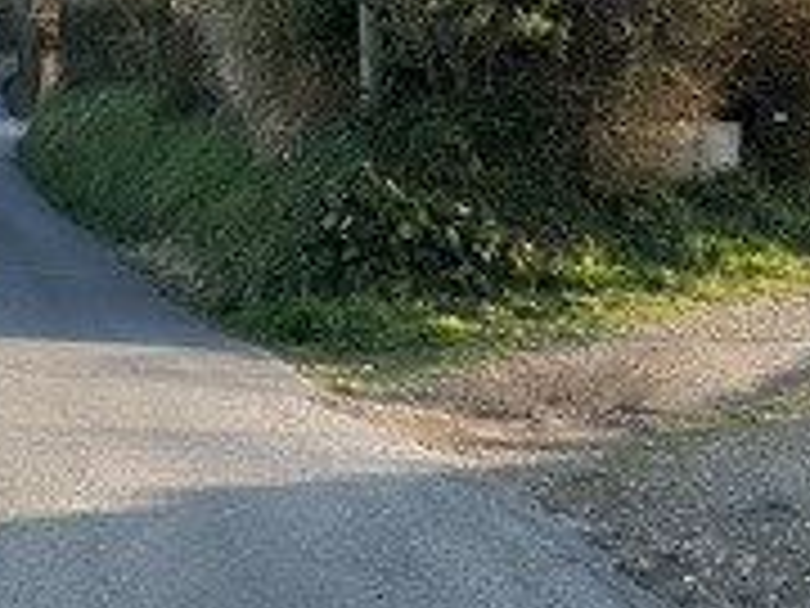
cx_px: -14
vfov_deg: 17.7
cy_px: -72
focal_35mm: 80
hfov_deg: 23.3
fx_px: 1872
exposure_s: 1/1517
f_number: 1.78
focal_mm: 6.86
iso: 80
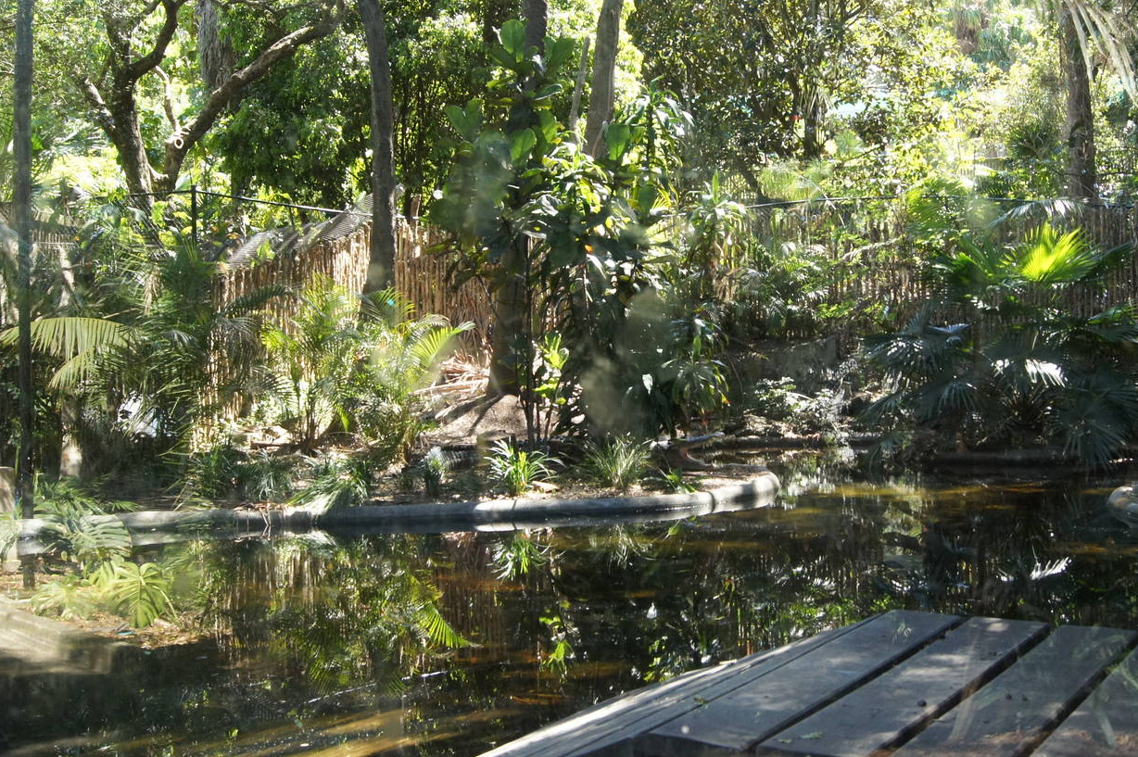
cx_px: 663
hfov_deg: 45.3
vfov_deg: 31.1
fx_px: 1358
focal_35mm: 43
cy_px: 307
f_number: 8
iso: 800
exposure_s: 1/80
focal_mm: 22
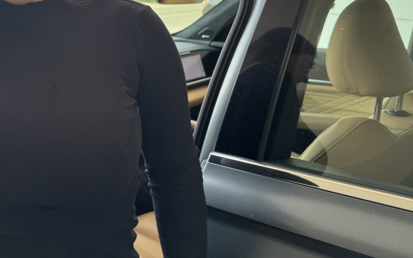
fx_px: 529
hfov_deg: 40.2
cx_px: 61
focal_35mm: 47
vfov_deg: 26.9
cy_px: 53
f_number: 1.78
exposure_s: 1/181
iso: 64
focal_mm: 6.76
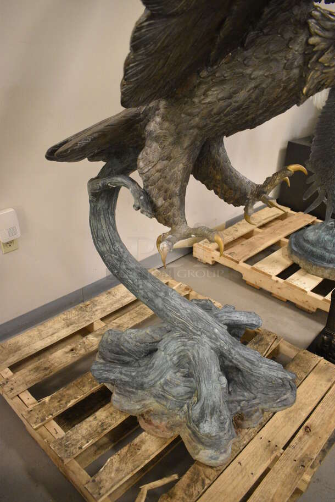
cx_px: 168
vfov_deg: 67.3
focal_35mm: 27
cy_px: 251
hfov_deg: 48.0
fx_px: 376
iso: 3200
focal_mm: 18
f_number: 3.5
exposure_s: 1/125
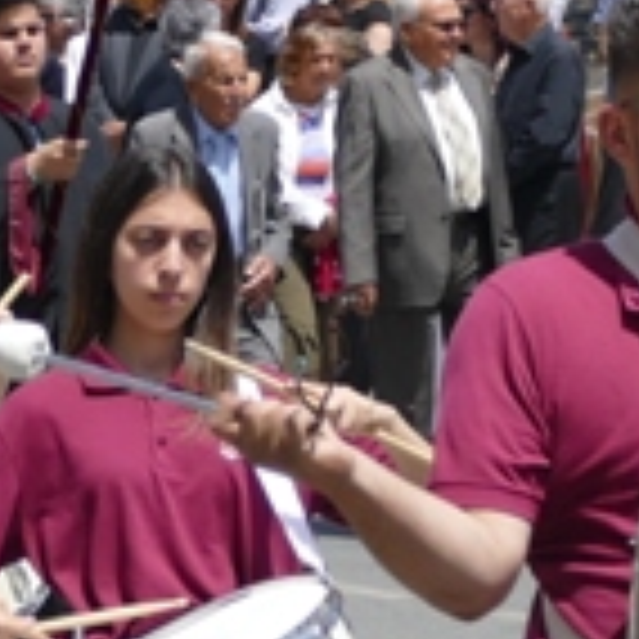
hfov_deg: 5.9
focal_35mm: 298
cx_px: 454
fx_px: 6224
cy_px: 104
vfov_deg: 5.9
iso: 125
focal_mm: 19.11
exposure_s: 1/2000
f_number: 3.5
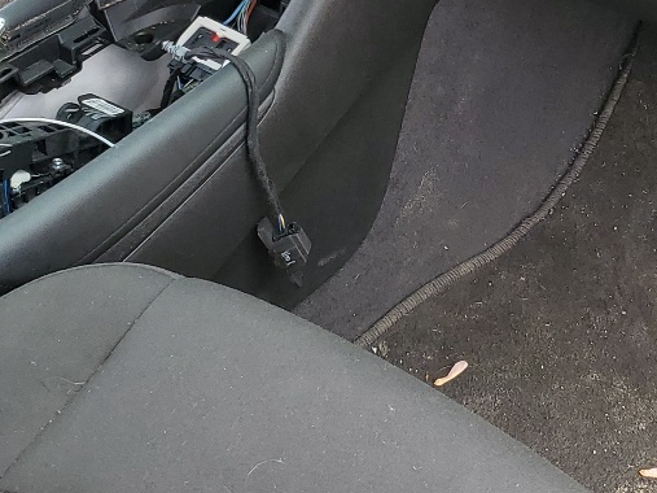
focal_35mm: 82
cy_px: 96
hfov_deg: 23.8
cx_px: 415
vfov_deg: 17.8
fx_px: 1556
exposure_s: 1/476
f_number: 1.5
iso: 50
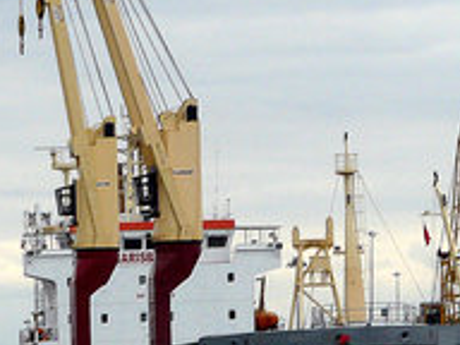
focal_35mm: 568
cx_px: 288
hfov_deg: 3.5
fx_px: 7548
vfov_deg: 2.6
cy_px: 129
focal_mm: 28.1
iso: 100
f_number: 5.6
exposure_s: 1/500
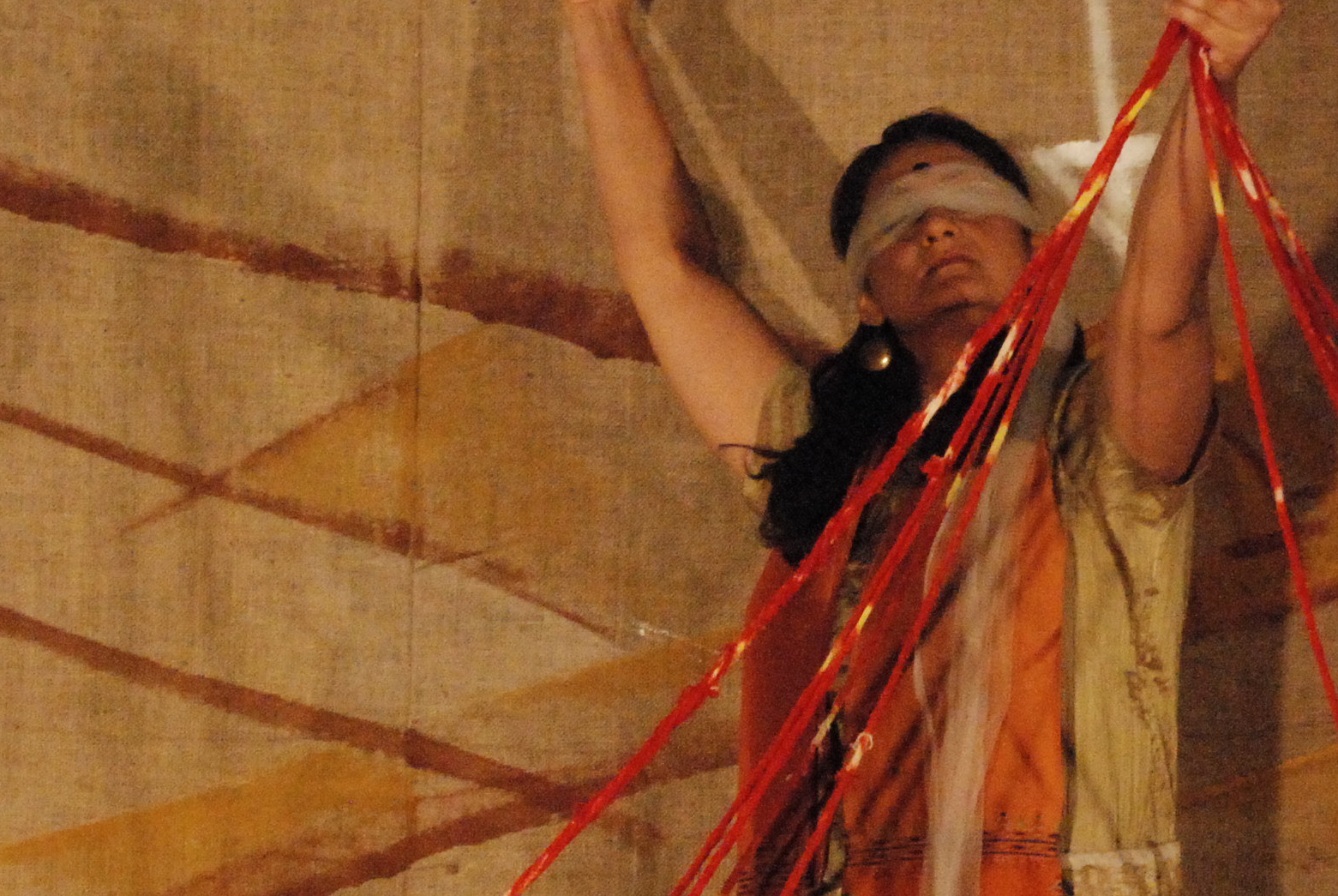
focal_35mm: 186
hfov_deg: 11.0
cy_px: 674
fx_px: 6921
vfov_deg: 7.4
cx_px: 1102
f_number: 6.3
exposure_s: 1/60
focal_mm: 50
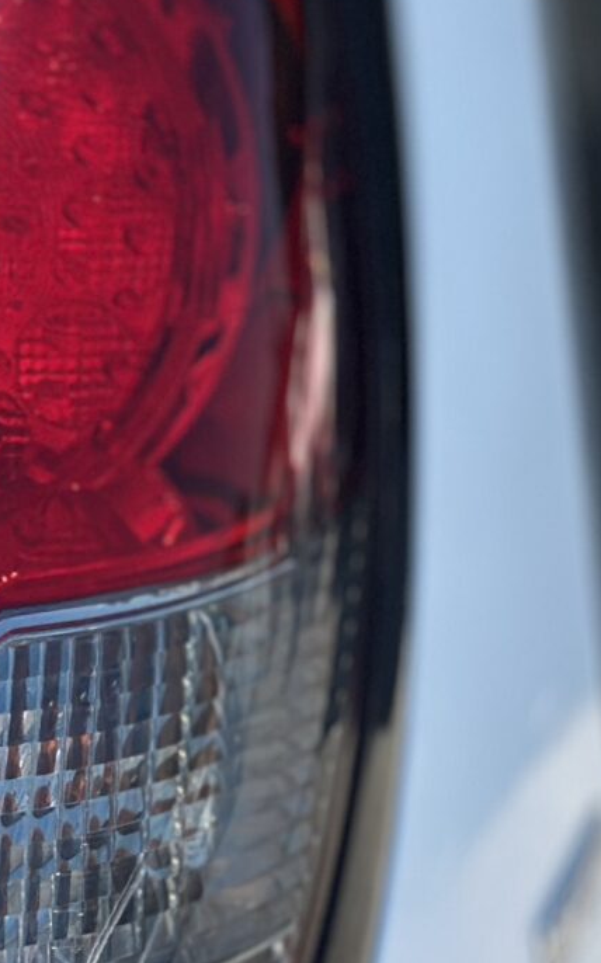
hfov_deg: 6.8
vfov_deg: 11.0
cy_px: 699
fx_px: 4986
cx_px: -173
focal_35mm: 190
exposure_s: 1/3597
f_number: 1.78
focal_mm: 6.86
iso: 100
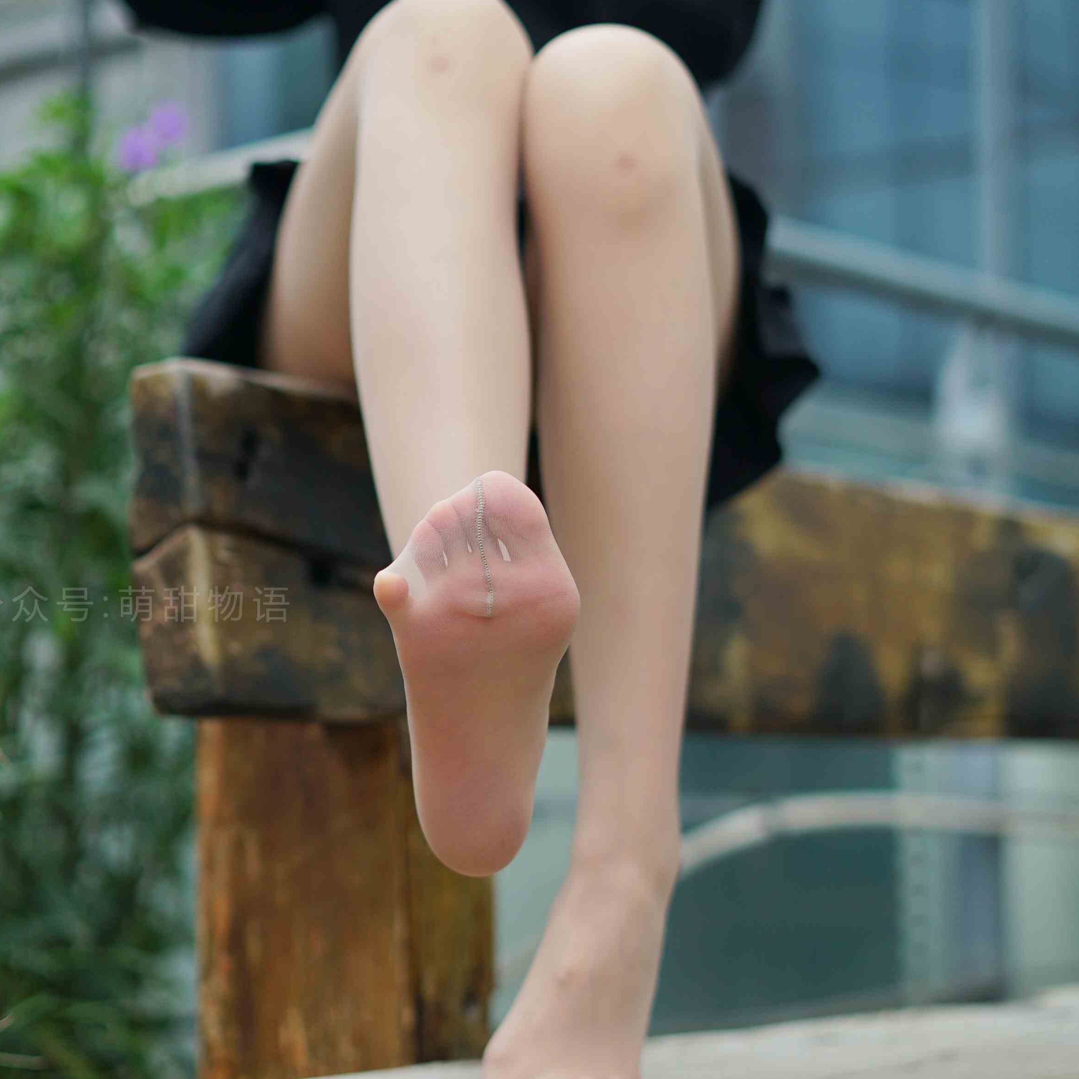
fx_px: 2715
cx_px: 488
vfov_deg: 22.5
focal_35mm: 77
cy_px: 599
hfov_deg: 22.5
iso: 200
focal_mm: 50
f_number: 2
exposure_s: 1/2000
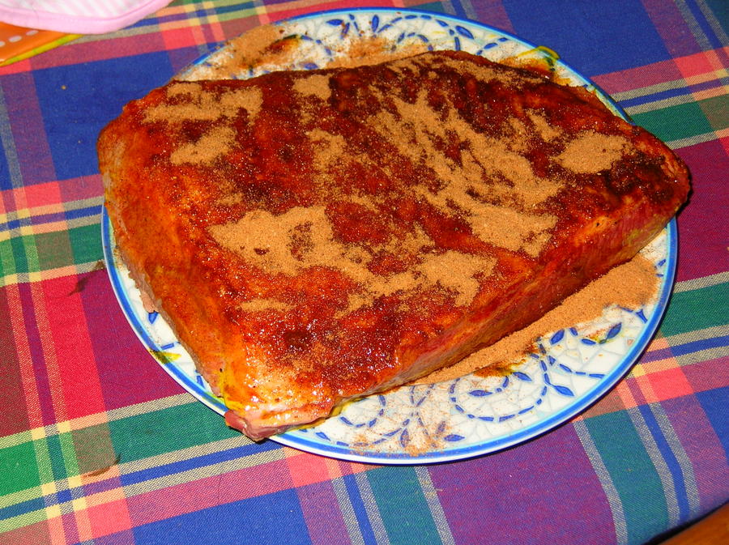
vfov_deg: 18.9
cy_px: 272
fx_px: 1641
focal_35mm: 78
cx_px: 364
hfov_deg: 25.0
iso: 50
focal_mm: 12.8
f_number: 3.3
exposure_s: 1/120
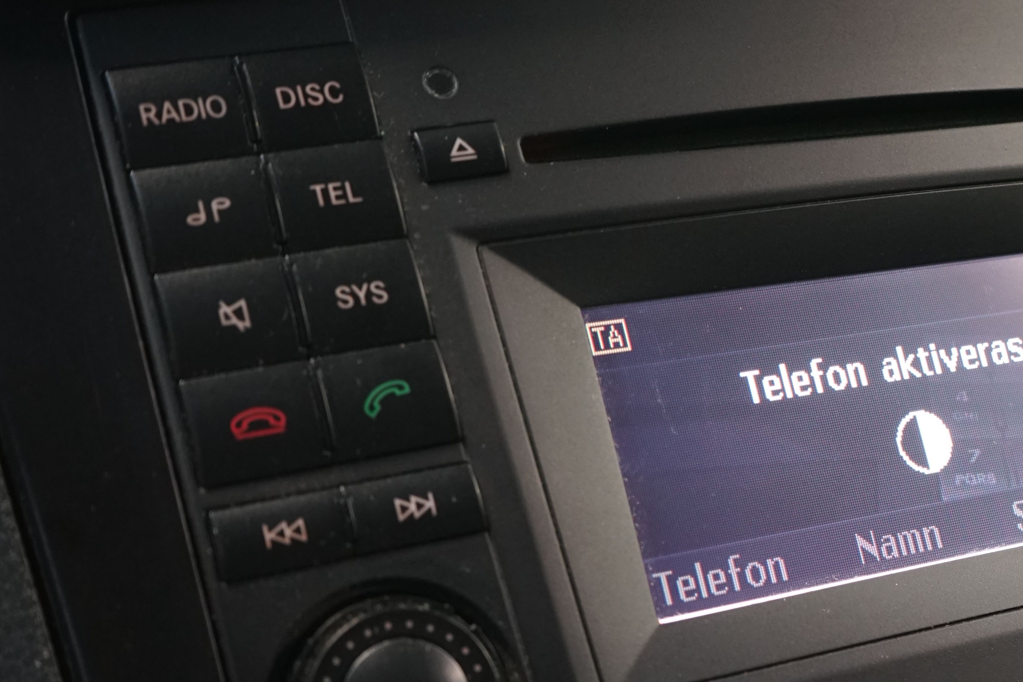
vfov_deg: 17.9
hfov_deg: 26.0
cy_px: 459
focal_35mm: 76
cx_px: 856
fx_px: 2160
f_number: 6.3
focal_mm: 42
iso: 1600
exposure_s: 1/15
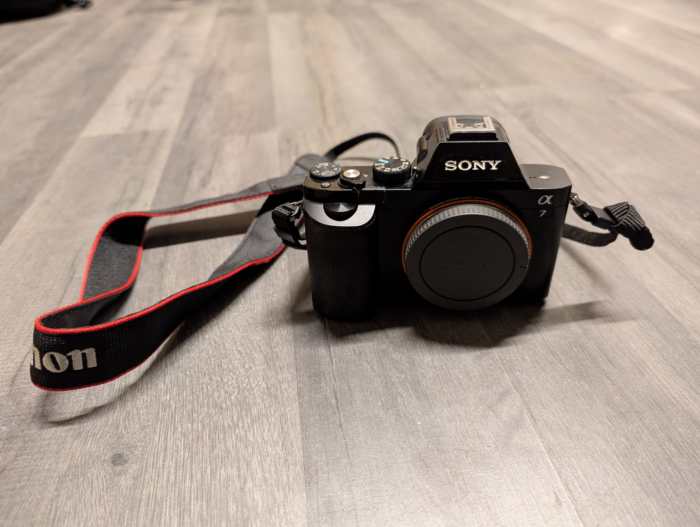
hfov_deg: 71.5
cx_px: 350
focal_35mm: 24
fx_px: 486
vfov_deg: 56.9
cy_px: 264
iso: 1675
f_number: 1.68
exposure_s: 1/65
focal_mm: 6.9
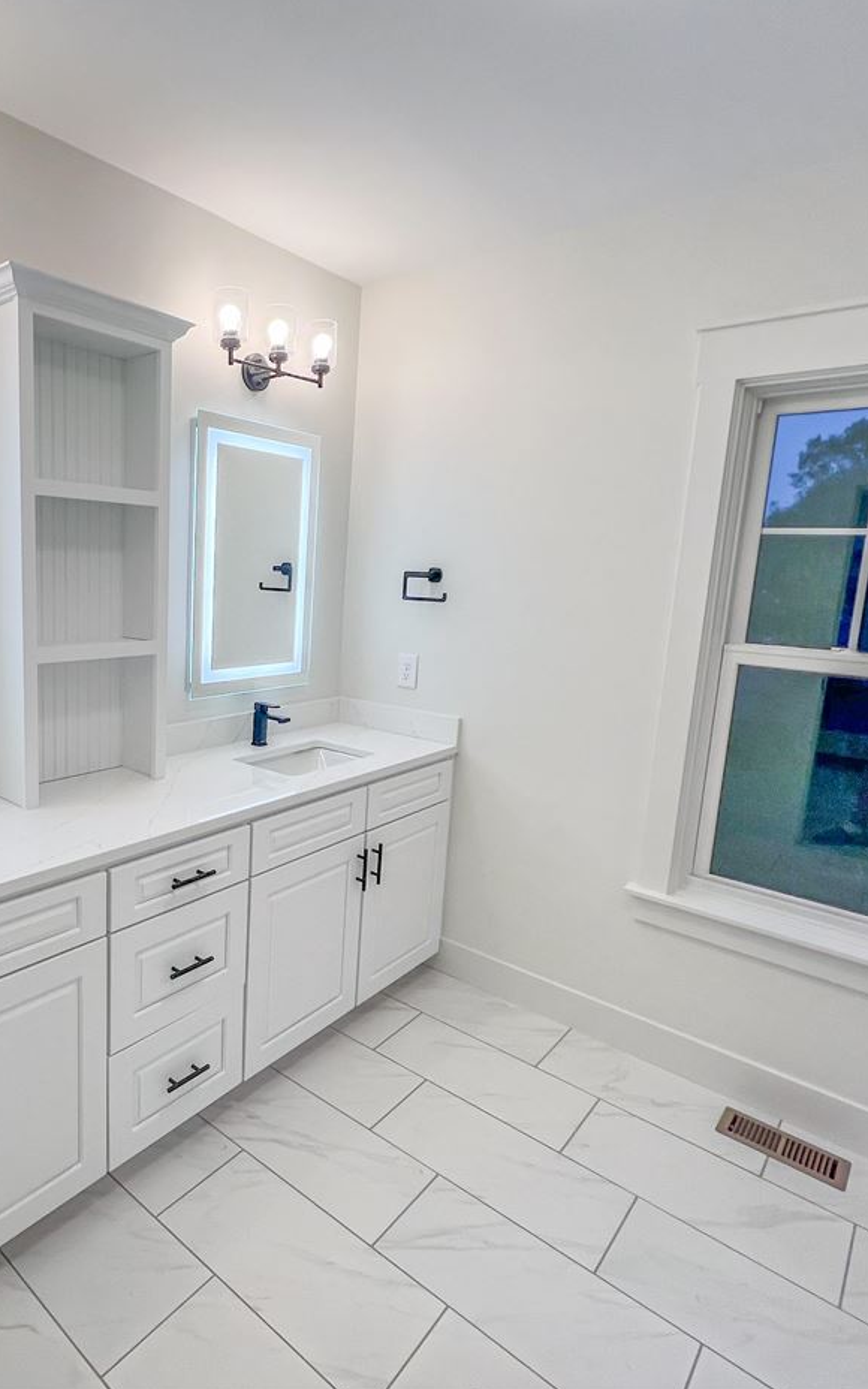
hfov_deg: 60.0
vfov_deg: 88.0
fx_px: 719
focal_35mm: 19
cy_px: 677
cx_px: 254
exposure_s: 1/120
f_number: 1.8
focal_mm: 1.57
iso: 50
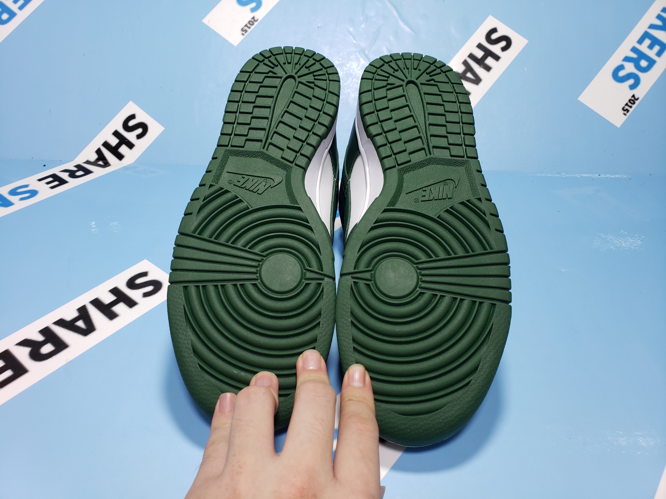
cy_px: 250
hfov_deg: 67.3
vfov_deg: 53.1
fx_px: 500
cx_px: 333
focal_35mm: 26
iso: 80
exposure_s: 1/50
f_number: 2.4
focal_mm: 4.3
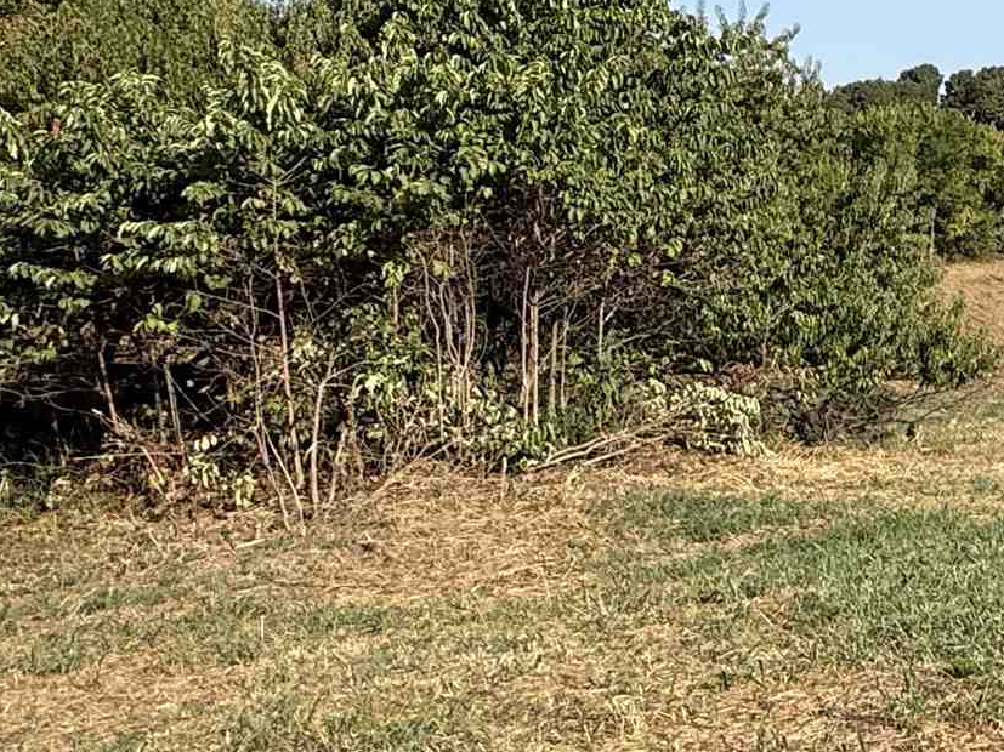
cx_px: 1323
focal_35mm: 52
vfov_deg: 27.9
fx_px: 1508
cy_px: 267
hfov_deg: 29.3
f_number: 2.2
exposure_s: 1/1534
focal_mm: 2.22
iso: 50
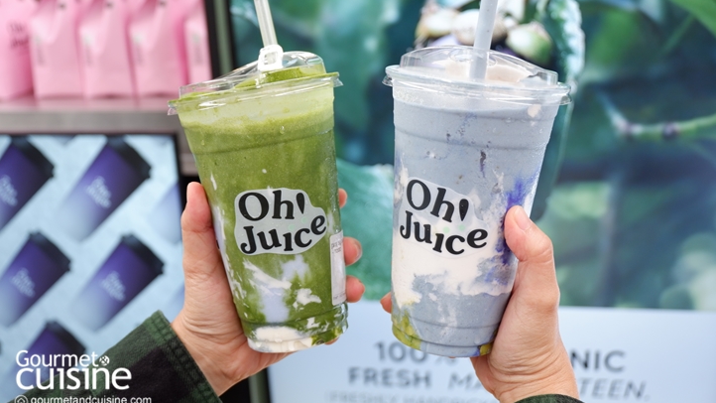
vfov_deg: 29.0
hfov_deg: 49.4
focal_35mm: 41
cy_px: 181
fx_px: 778
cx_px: 358
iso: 400
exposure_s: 1/56
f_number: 4.5
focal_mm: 26.9
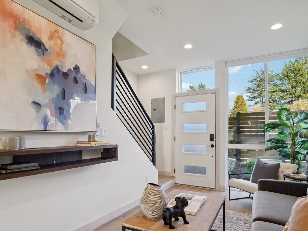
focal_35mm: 21
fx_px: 187
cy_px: 140
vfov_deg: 62.8
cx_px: 149
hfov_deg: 79.0
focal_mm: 16
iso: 1600
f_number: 8
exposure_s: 1/80
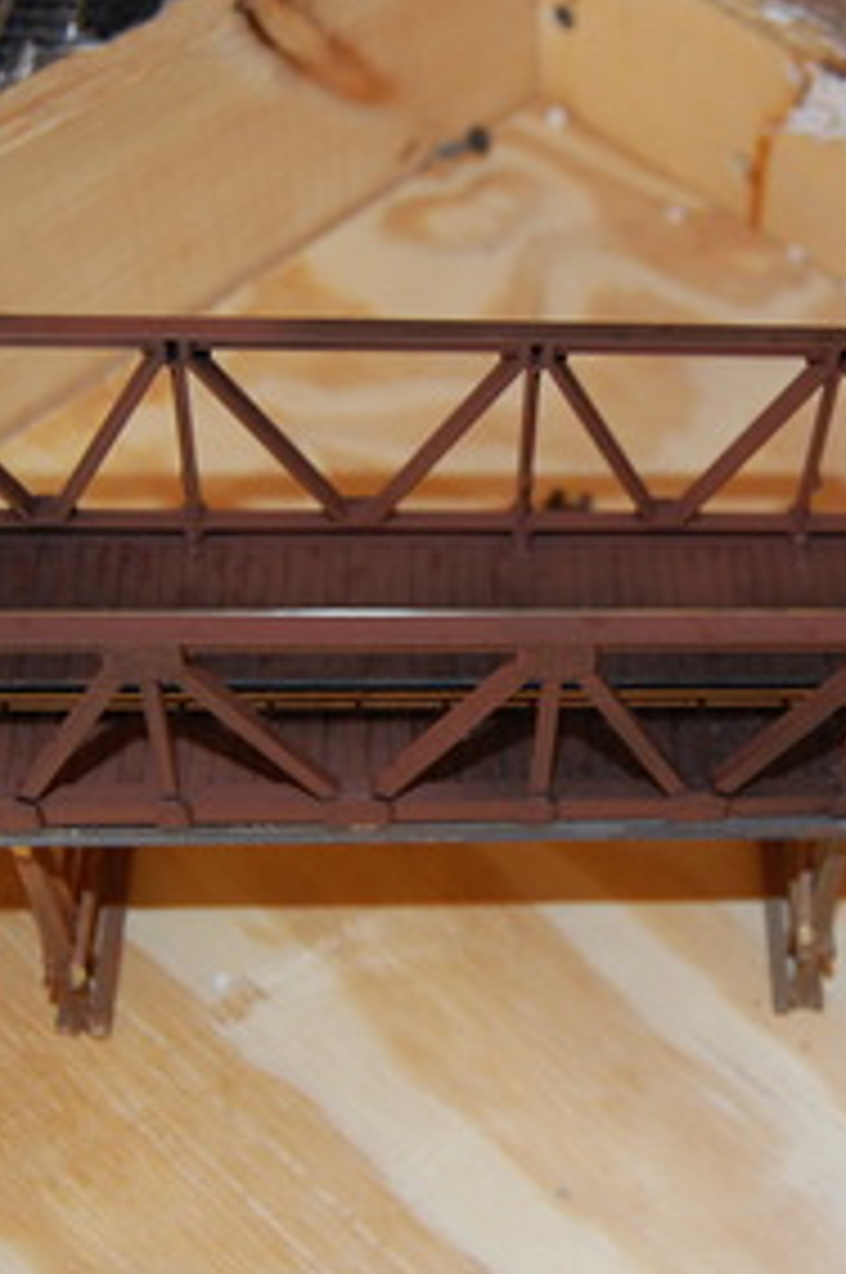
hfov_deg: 25.2
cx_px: 616
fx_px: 1873
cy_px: 666
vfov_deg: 37.6
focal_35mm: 53
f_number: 3.8
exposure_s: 1/60
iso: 360
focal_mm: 20
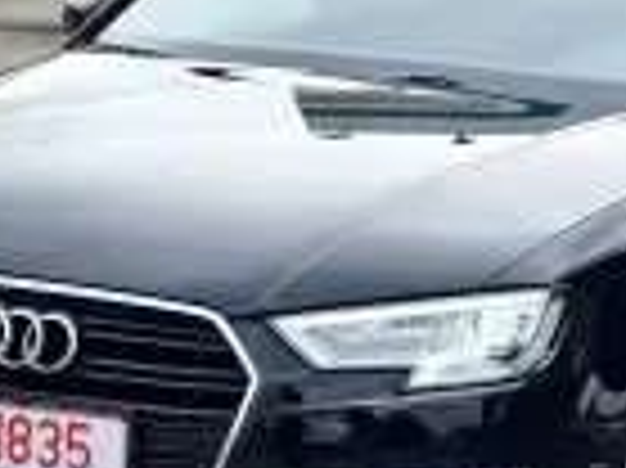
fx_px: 3614
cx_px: 464
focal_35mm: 200
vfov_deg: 7.4
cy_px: 135
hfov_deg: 9.9
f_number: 2.8
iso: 25
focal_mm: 9
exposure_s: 1/306
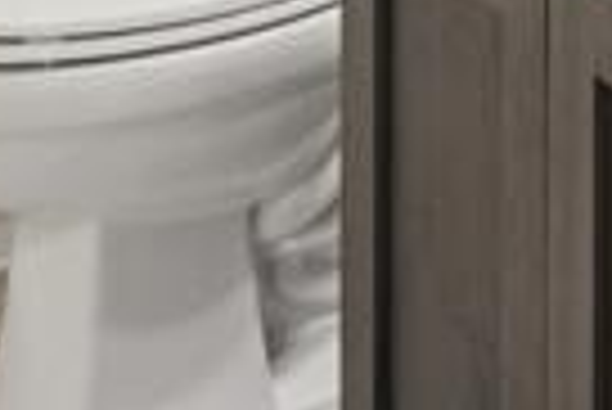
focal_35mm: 117
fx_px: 1987
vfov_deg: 9.0
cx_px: 1089
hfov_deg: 15.2
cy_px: -894
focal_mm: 15.5
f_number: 8
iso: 400
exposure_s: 1/50
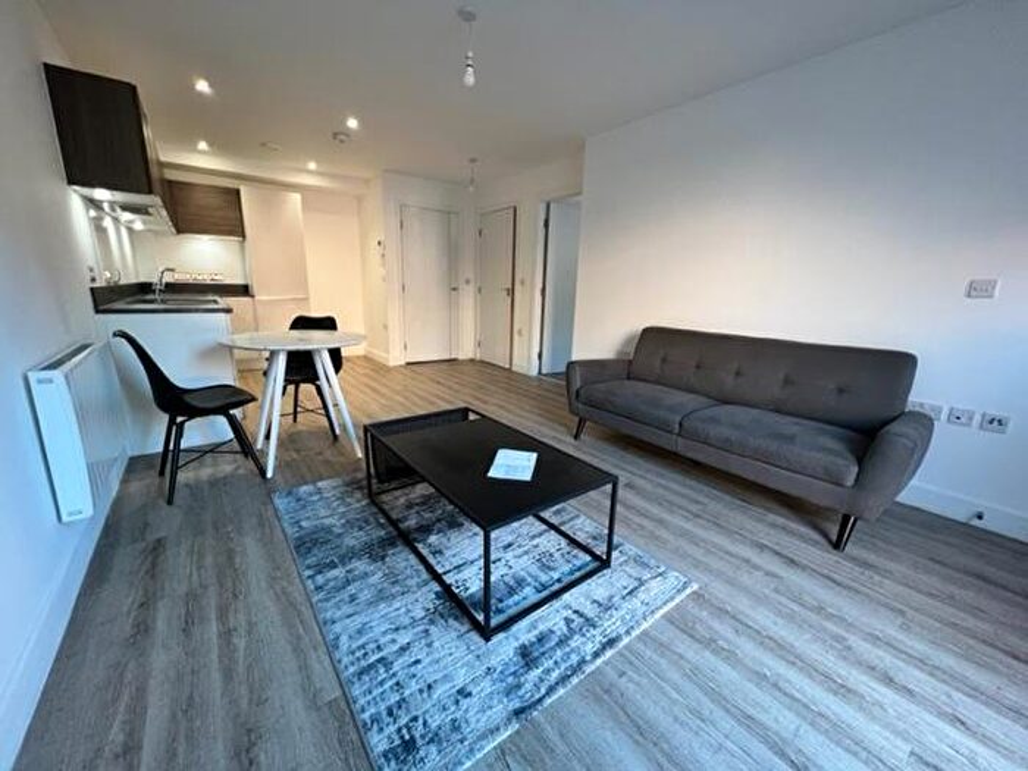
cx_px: 514
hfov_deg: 106.2
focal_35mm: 13
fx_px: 386
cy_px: 386
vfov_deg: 89.9
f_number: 1.8
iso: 160
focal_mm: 1.57
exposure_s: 1/50
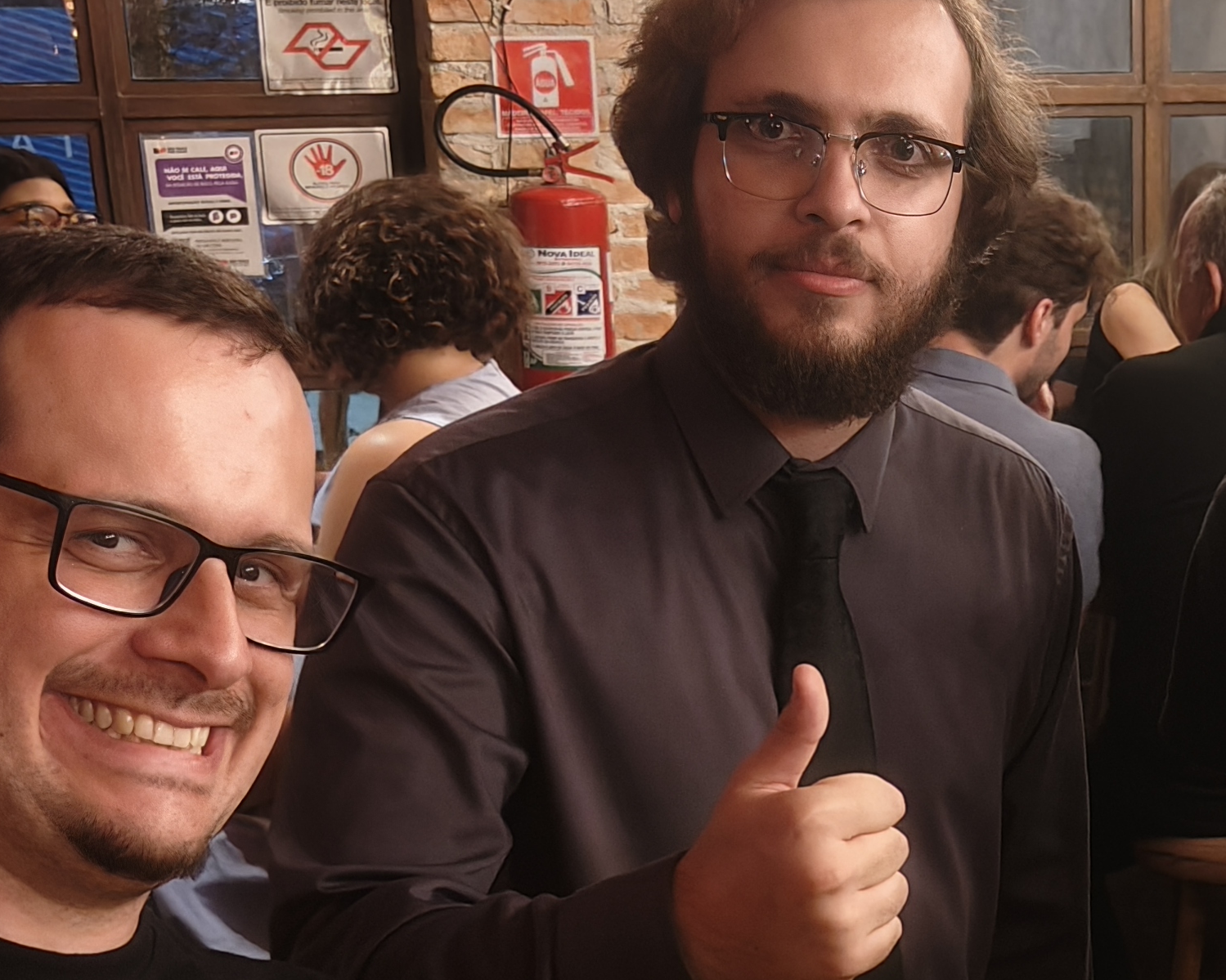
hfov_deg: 28.2
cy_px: 767
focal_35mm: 64
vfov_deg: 23.5
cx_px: 1156
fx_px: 2322
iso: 1600
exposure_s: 1/40
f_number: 1.8
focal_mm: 5.59
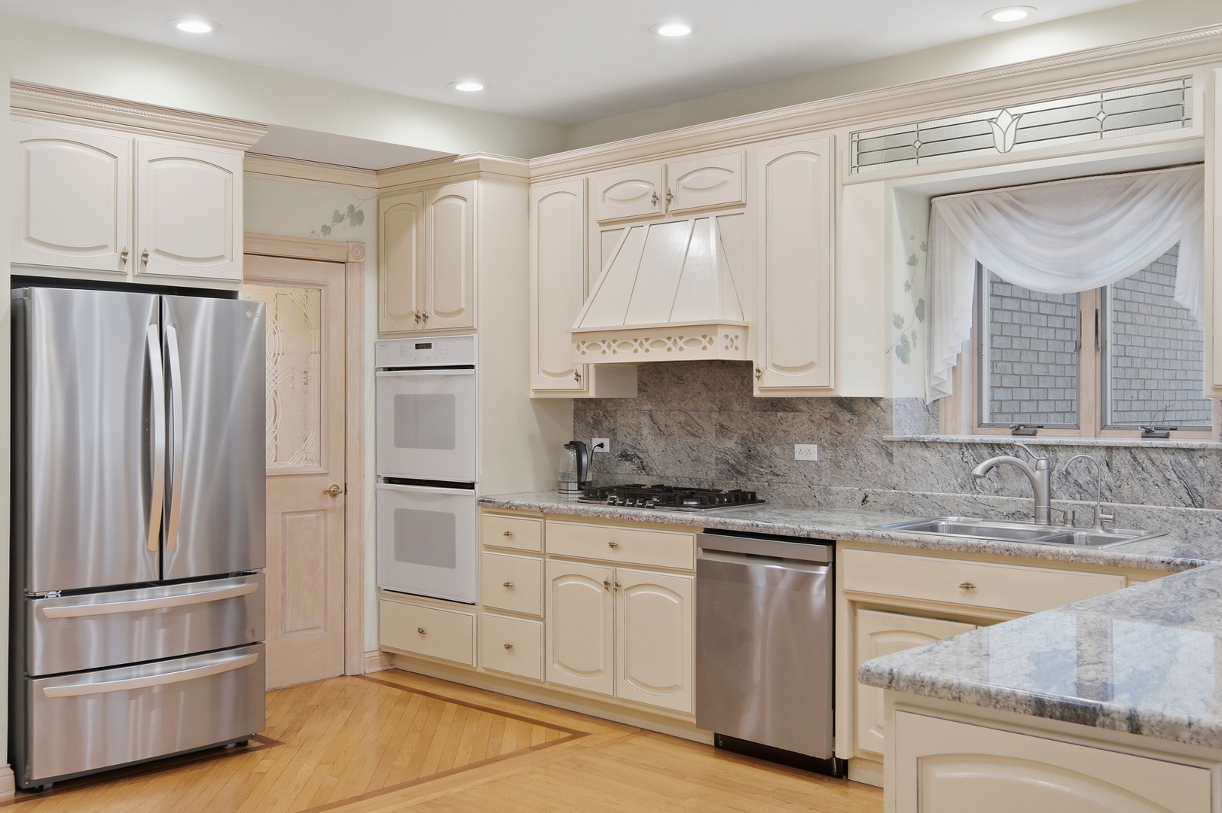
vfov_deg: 36.8
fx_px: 1221
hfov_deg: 53.2
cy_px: 406
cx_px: 611
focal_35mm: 36
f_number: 8
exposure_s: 1/450
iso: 800
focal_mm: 24
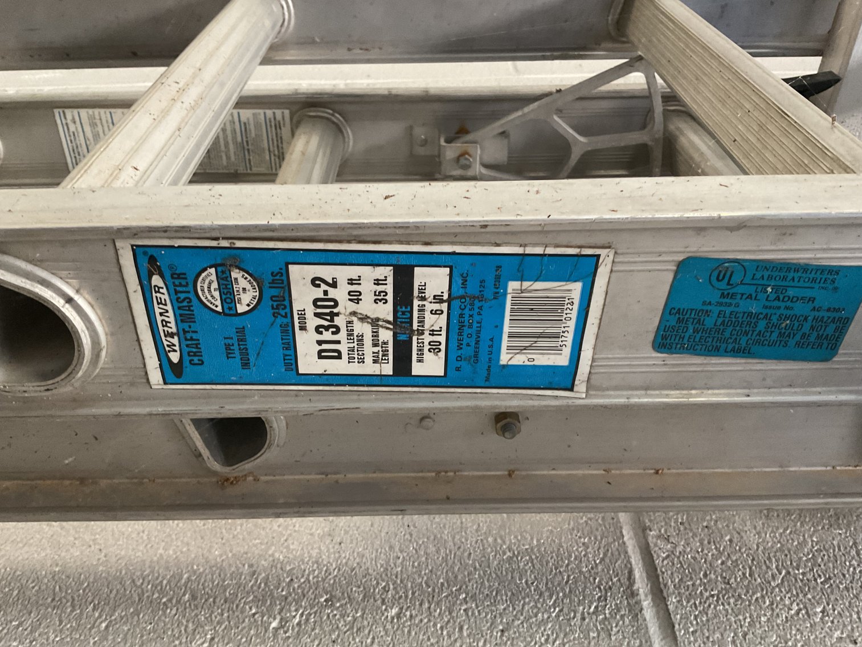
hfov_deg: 61.7
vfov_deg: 48.2
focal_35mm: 29
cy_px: 324
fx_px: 722
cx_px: 431
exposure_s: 1/40
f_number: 1.8
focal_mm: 3
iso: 250
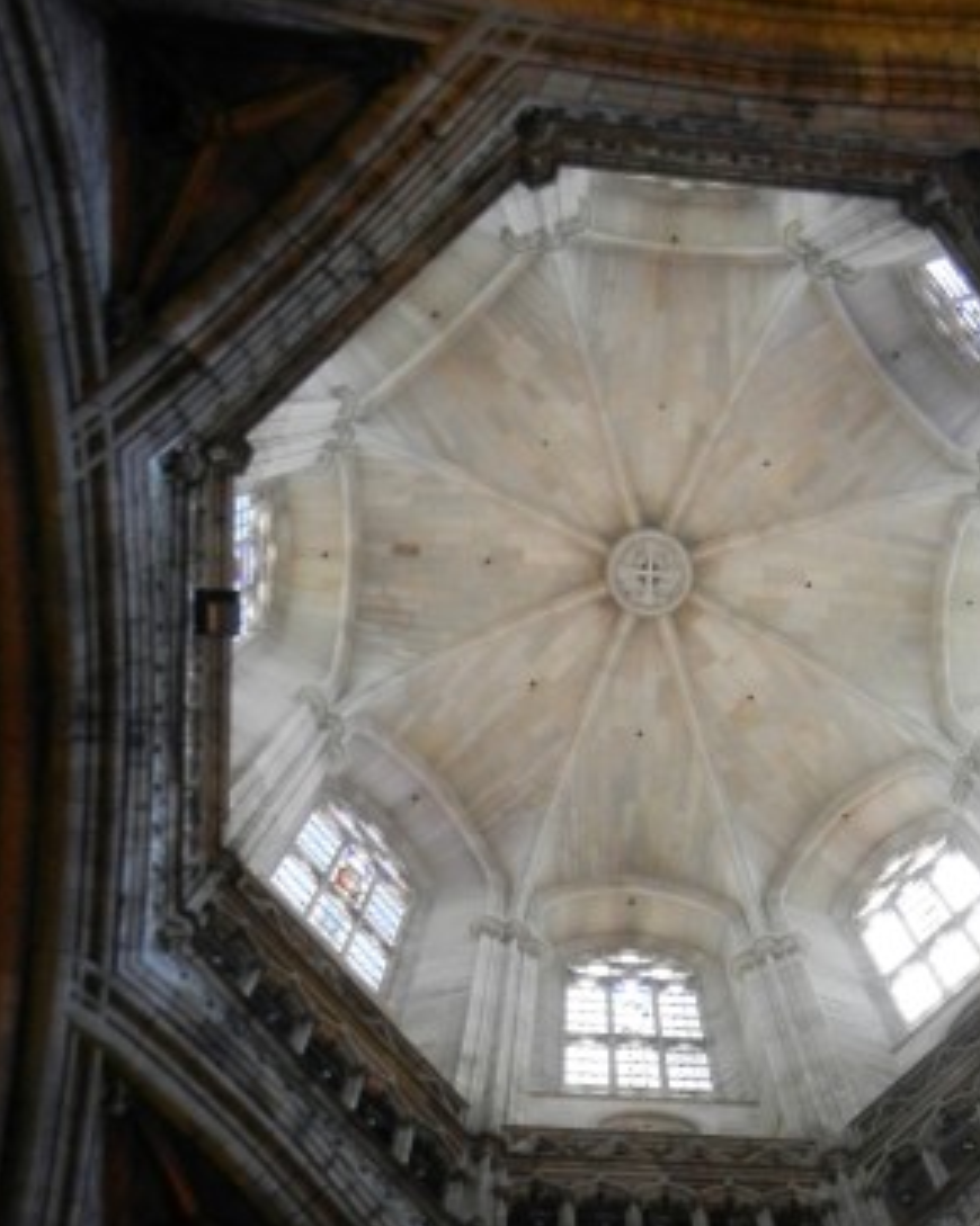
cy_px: 1023
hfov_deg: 24.0
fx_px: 2250
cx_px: 841
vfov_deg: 29.6
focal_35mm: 62
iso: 640
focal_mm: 5.4
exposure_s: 1/55.5
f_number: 3.5
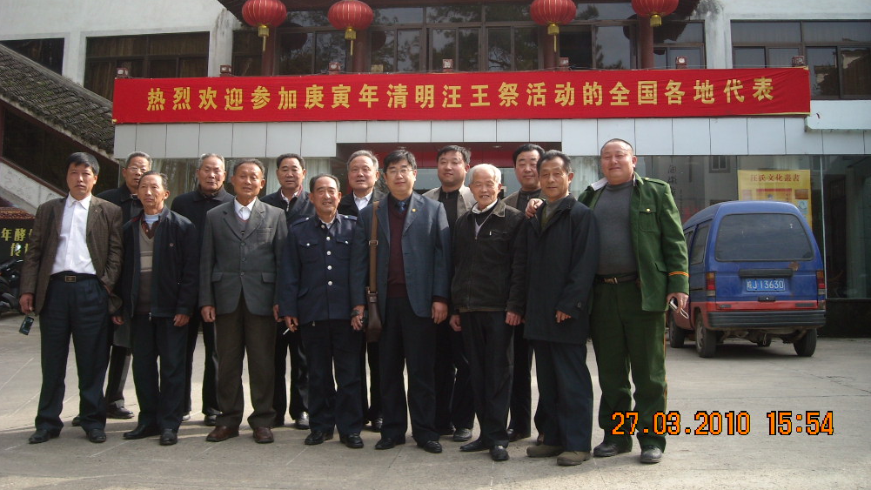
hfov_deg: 51.6
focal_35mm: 39
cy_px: 159
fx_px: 901
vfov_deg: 30.2
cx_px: 426
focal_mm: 5.7
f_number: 2.8
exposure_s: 1/284
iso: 64
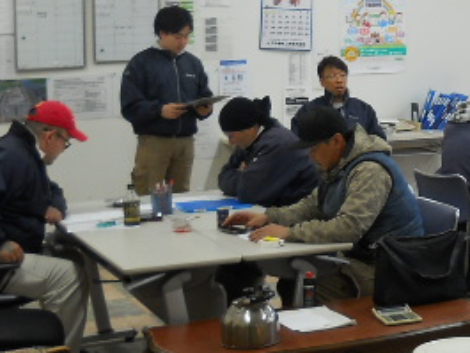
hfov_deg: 18.9
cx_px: 534
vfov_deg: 14.9
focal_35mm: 99
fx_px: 1345
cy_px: 101
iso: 100
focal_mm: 6.72
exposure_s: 1/30
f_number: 3.1
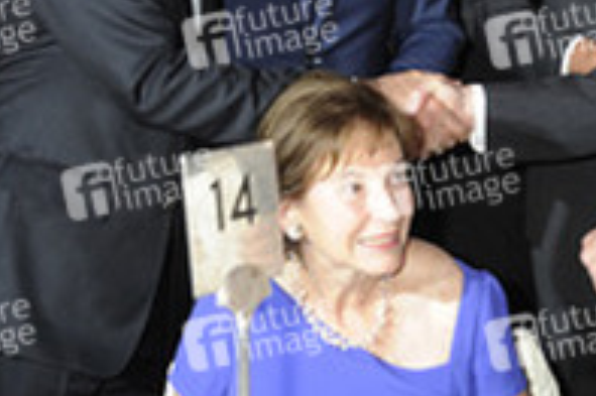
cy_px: -42
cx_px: 483
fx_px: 2200
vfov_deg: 10.2
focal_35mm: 133
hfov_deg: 15.3
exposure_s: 1/50
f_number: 5.6
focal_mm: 58
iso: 1000
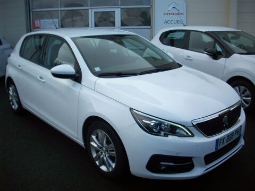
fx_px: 273
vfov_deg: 38.7
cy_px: 96
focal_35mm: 37
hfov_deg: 50.1
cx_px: 128
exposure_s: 1/559
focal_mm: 6.2
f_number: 2.8
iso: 80
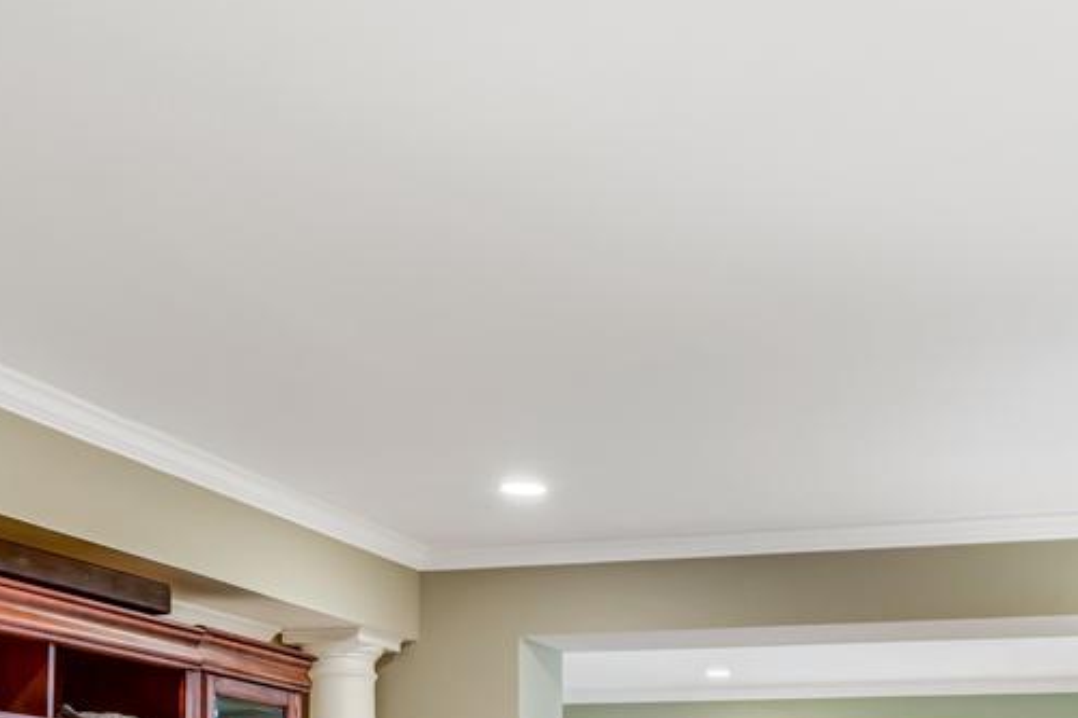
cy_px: 855
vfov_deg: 24.9
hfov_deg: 39.9
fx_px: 1467
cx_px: 709
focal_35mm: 49
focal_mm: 17
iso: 400
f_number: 8
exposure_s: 1/3.33
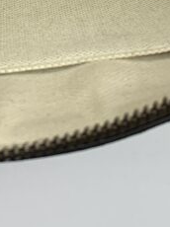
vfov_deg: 14.5
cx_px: 21
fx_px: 761
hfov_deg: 12.7
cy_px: -204
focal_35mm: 116
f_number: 1.8
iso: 32
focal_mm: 4.25
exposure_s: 1/100
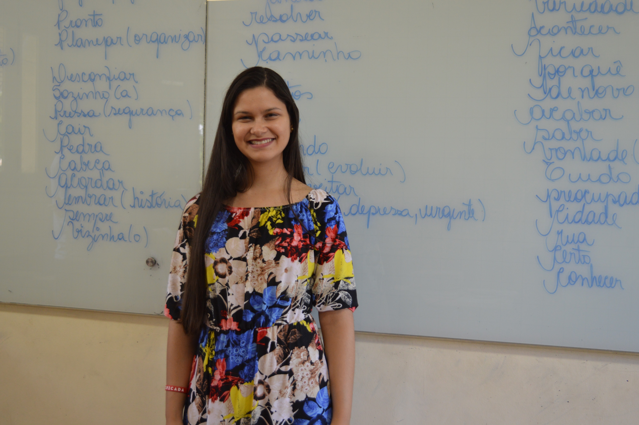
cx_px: 320
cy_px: 212
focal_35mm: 46
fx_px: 825
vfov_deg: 28.9
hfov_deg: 42.4
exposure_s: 1/80
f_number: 4.2
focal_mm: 31
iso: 400
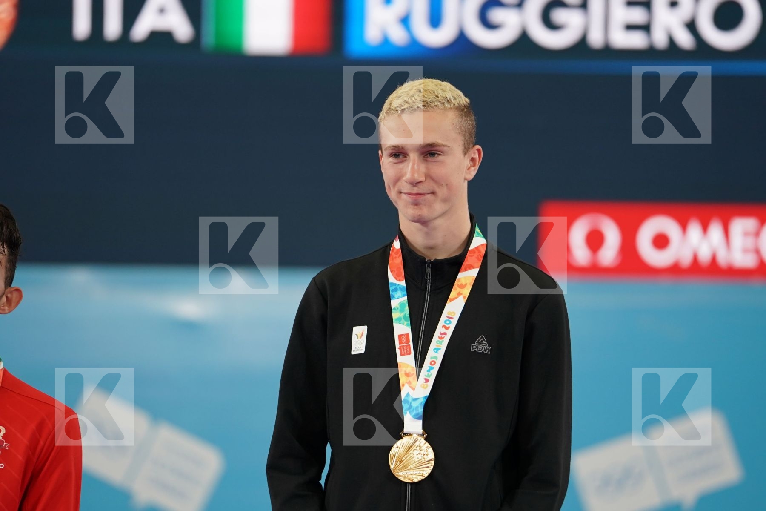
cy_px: 256
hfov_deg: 6.9
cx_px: 383
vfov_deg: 4.6
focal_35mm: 300
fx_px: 6383
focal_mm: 200
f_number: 2.8
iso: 640
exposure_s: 1/400
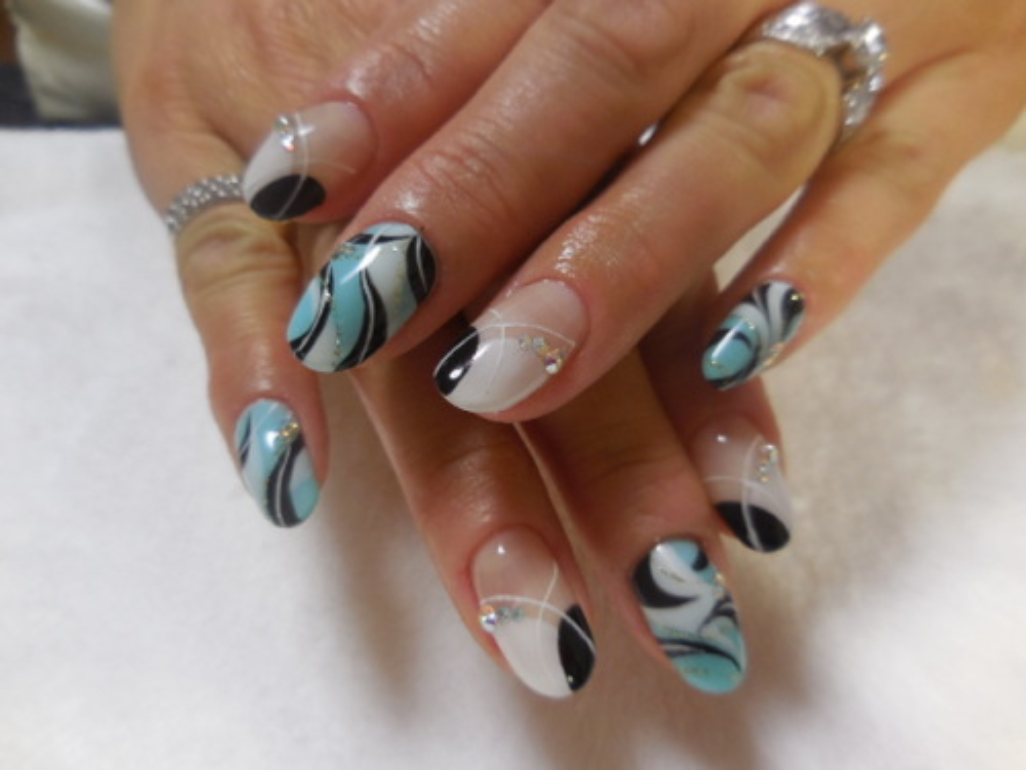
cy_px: 385
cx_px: 513
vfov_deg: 54.9
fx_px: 741
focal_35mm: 25
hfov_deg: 69.4
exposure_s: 1/30
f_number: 3.3
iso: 160
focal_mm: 4.5
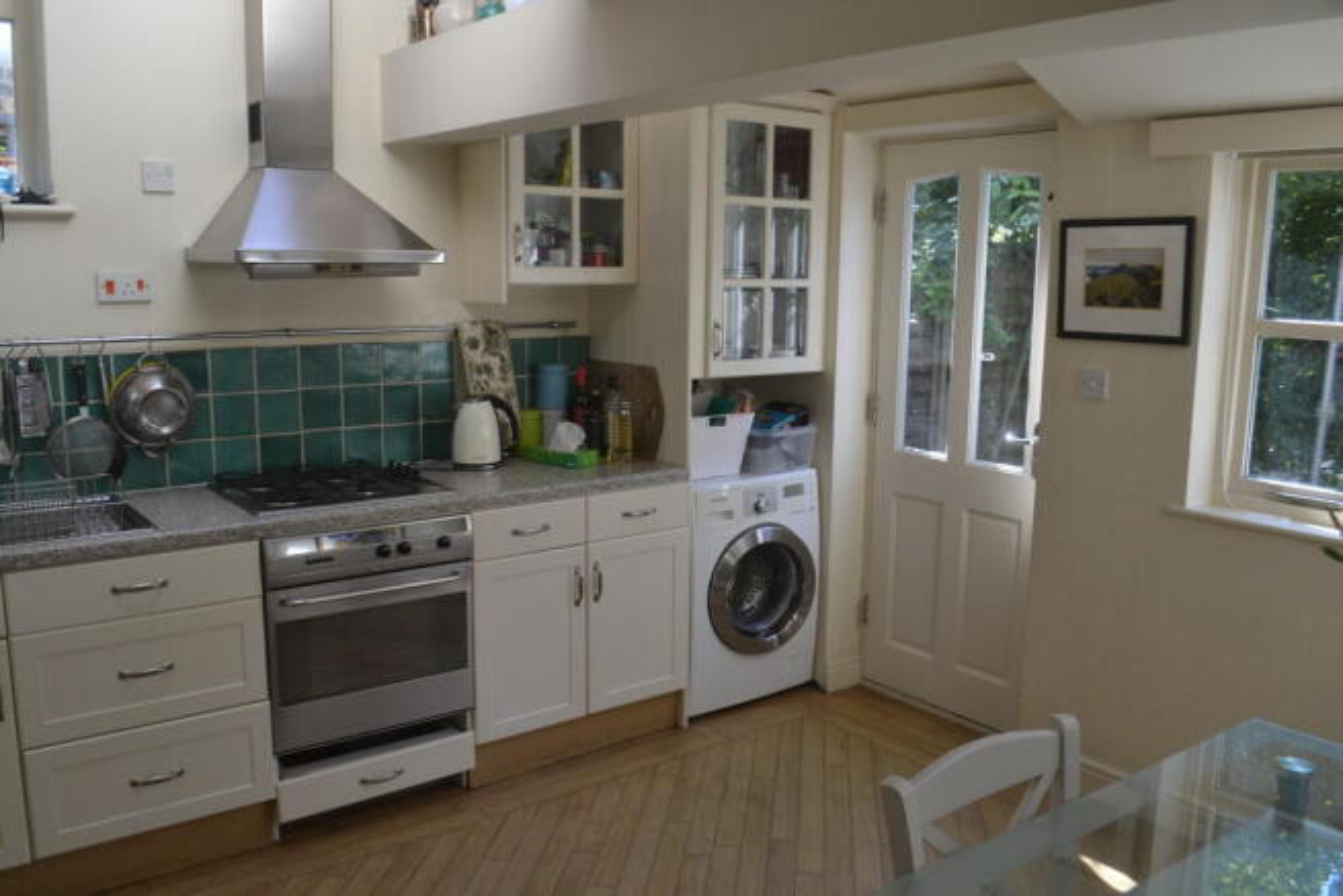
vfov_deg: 43.6
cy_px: 448
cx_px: 672
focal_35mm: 30
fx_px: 1119
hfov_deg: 61.9
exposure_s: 1/125
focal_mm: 20
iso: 400
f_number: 5.6
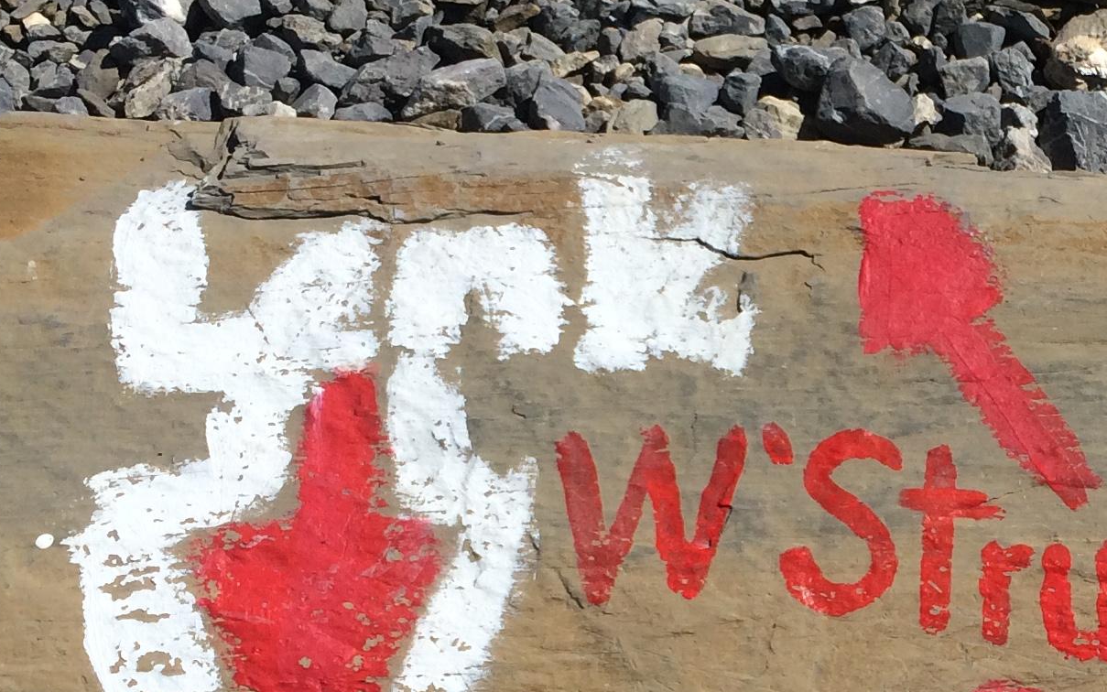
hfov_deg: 23.9
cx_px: 1100
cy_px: 516
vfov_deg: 15.7
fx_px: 2504
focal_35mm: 83
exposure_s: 1/4566
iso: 32
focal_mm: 4.15
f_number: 2.2
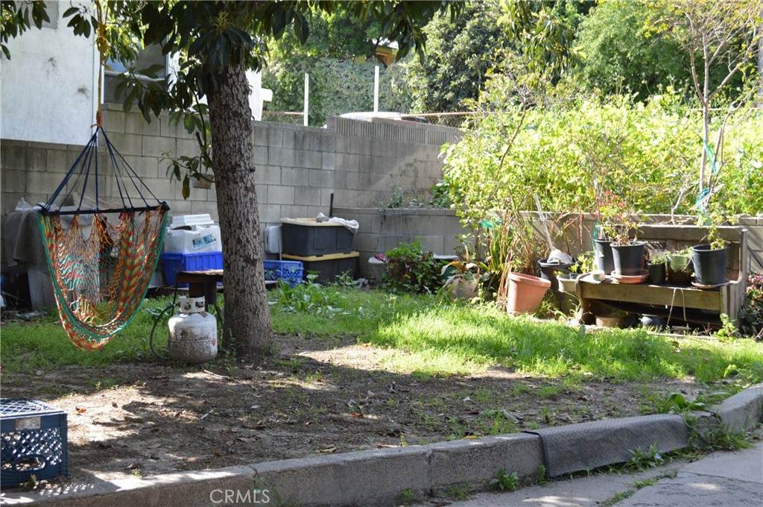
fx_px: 1111
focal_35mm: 52
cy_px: 254
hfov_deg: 37.9
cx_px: 382
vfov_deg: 25.7
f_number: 5.3
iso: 400
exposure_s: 1/125
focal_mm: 35
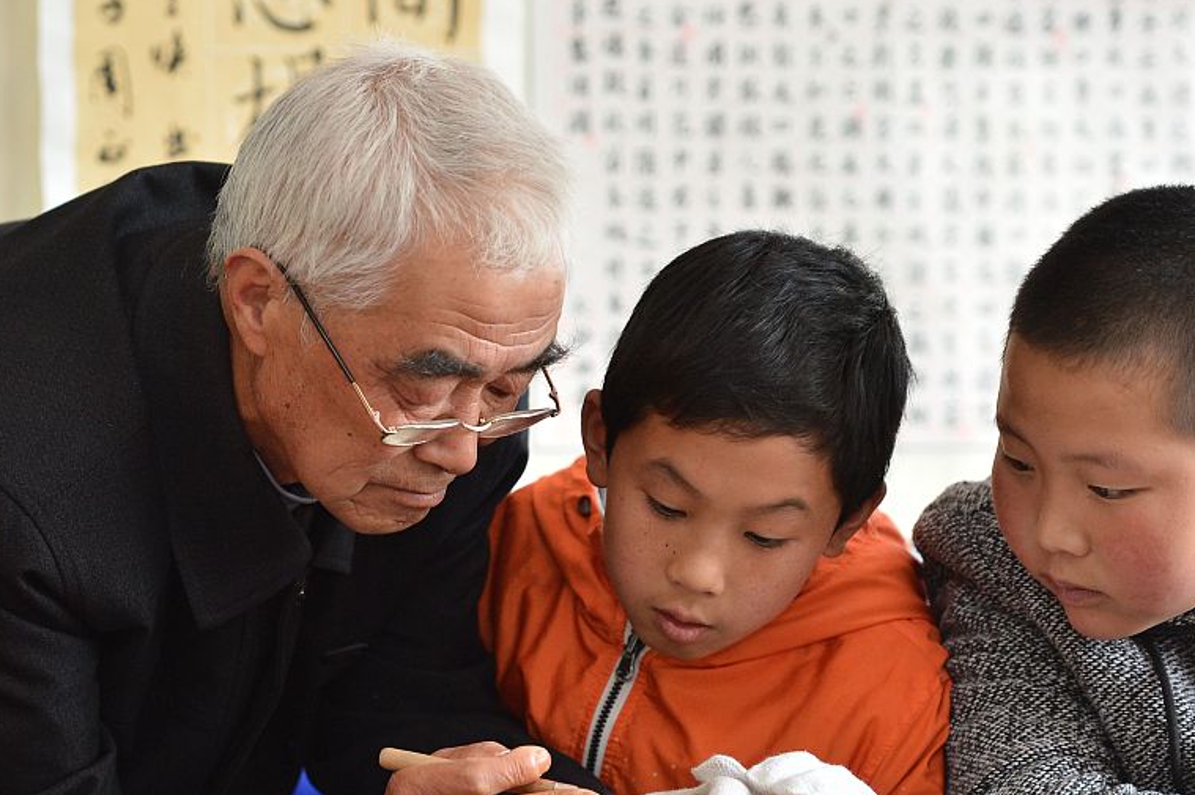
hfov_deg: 10.7
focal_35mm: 193
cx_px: 394
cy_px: 594
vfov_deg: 7.1
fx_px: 6402
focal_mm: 122
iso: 1250
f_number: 2.8
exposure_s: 1/125
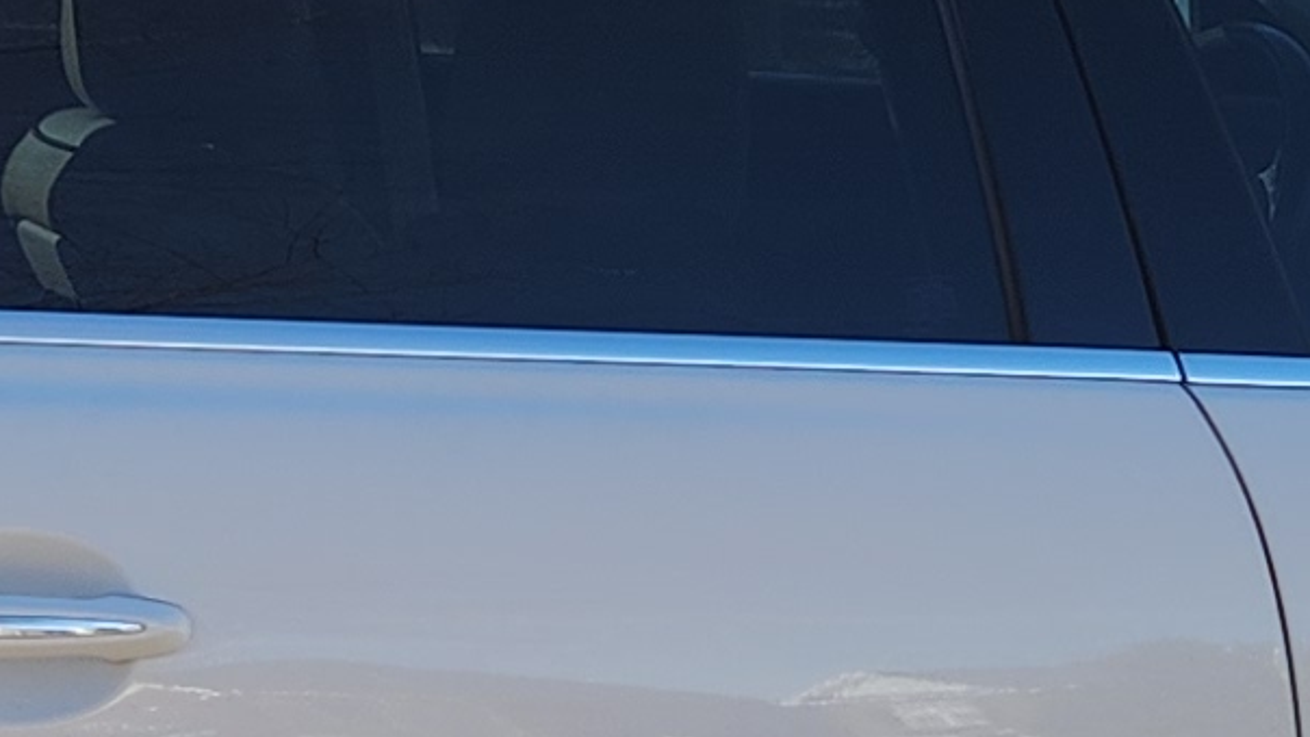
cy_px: 590
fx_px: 5767
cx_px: 829
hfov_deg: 12.9
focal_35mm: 166
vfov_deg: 7.3
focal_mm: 5.4
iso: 20
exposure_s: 1/814
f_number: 1.8
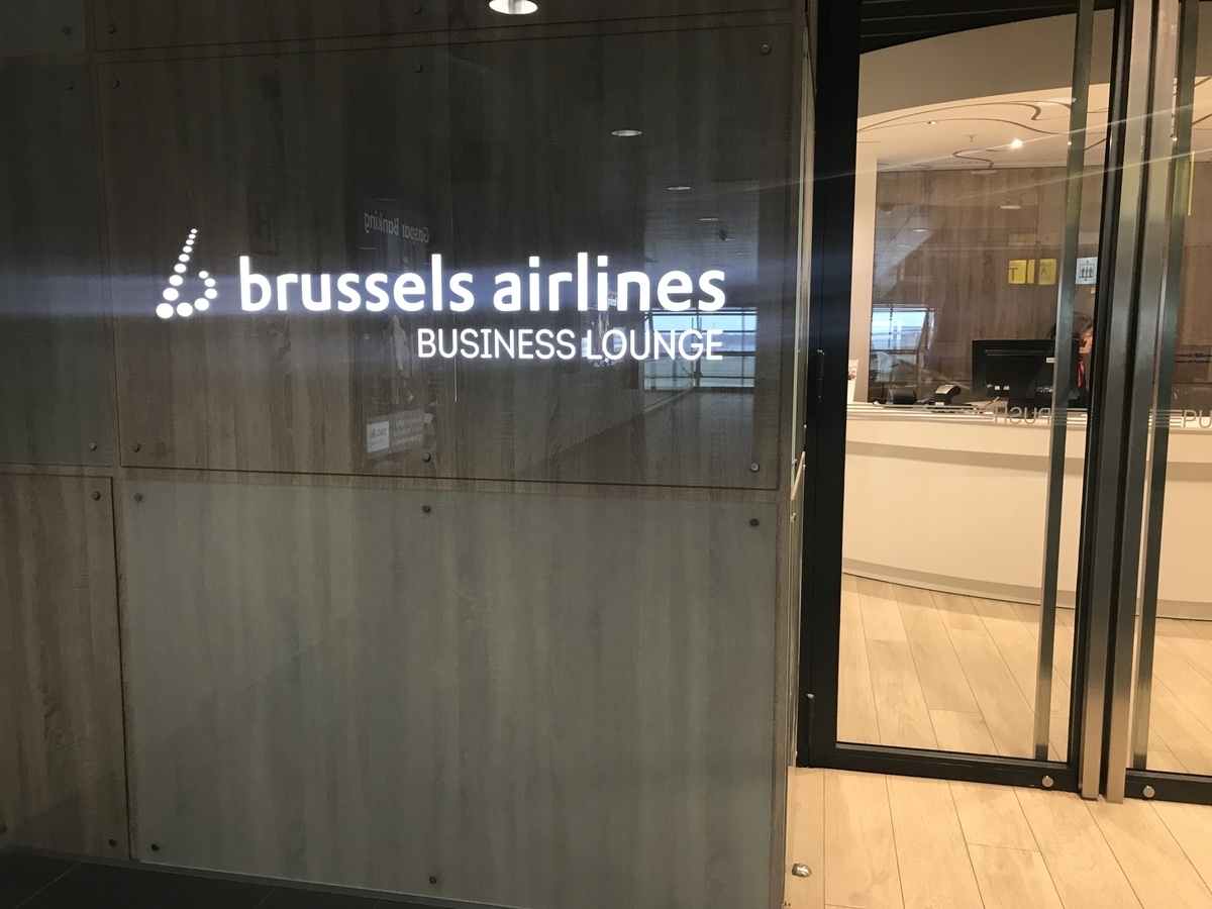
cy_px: 454
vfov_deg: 49.7
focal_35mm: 28
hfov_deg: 63.4
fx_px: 980
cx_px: 606
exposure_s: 1/17
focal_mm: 3.99
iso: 40
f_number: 1.8
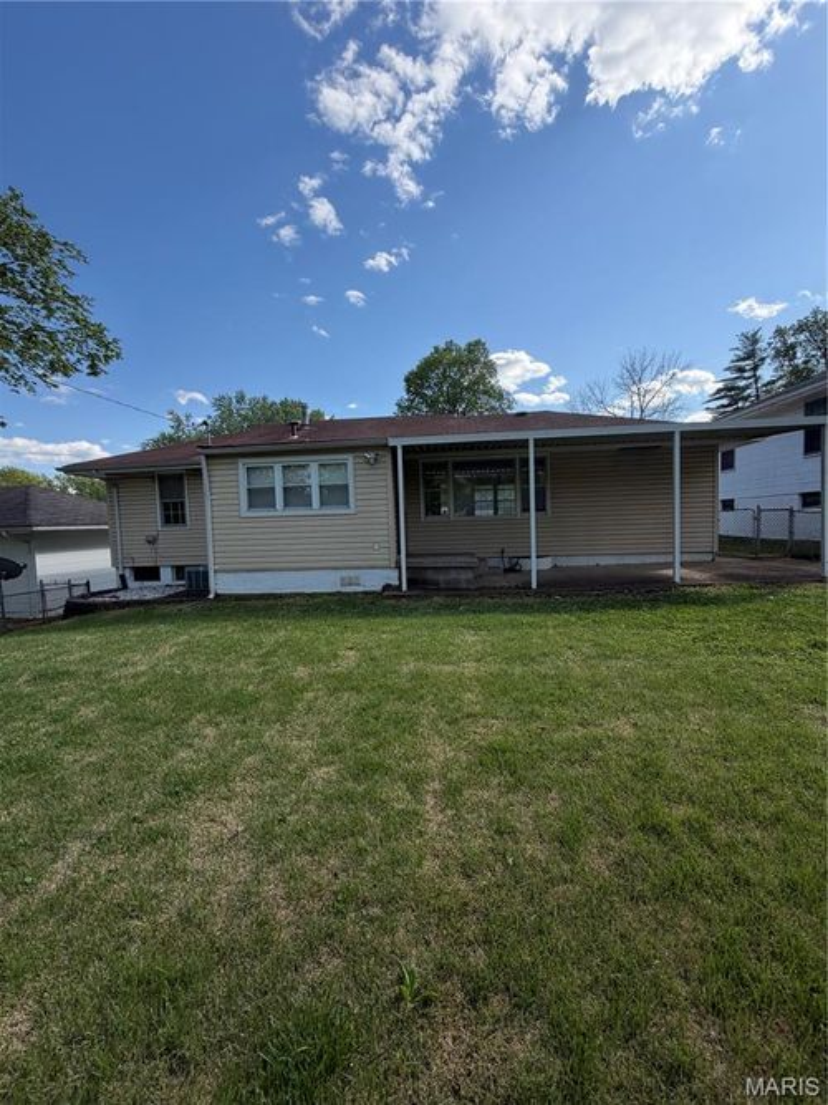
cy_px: 552
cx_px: 414
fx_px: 447
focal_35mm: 14
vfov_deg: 102.1
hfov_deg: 85.7
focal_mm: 2.22
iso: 32
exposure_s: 1/770
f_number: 2.2
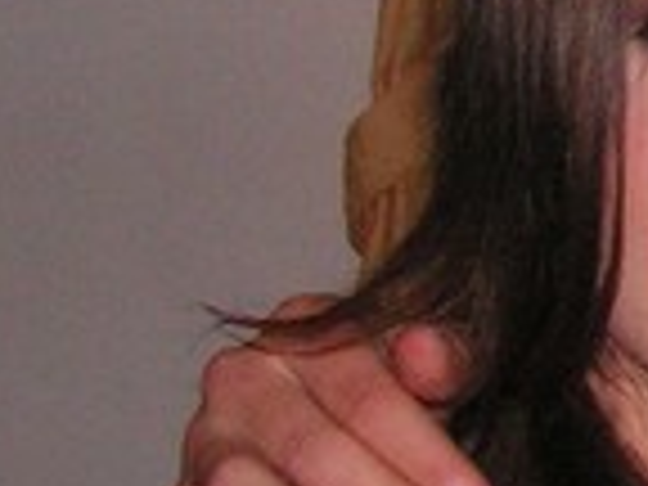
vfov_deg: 7.4
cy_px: 63
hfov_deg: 9.2
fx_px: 3744
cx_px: 1382
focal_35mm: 200
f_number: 3.2
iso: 200
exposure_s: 1/40
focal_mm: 6
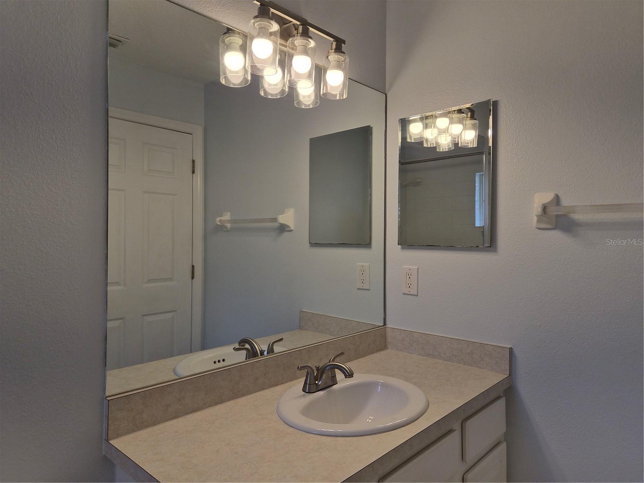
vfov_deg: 58.9
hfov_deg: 73.9
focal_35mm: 23
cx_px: 322
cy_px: 242
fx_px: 428
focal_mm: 5.4
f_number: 1.8
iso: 80
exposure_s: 1/648
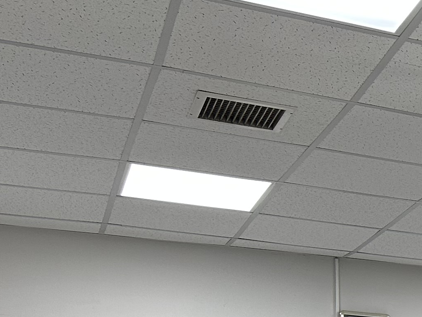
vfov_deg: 14.5
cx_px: 678
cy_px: 503
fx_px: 1146
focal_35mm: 94
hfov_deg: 18.0
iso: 125
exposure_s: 1/100
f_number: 1.78
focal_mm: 6.86
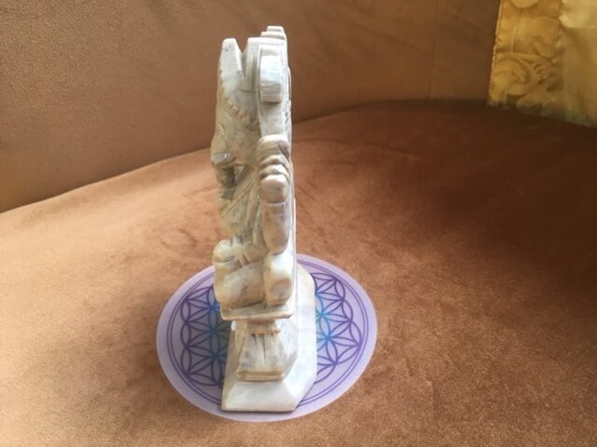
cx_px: 298
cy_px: 224
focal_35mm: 29
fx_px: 500
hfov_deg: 61.7
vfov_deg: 48.2
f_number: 2.2
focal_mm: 4.15
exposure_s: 1/33
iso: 100
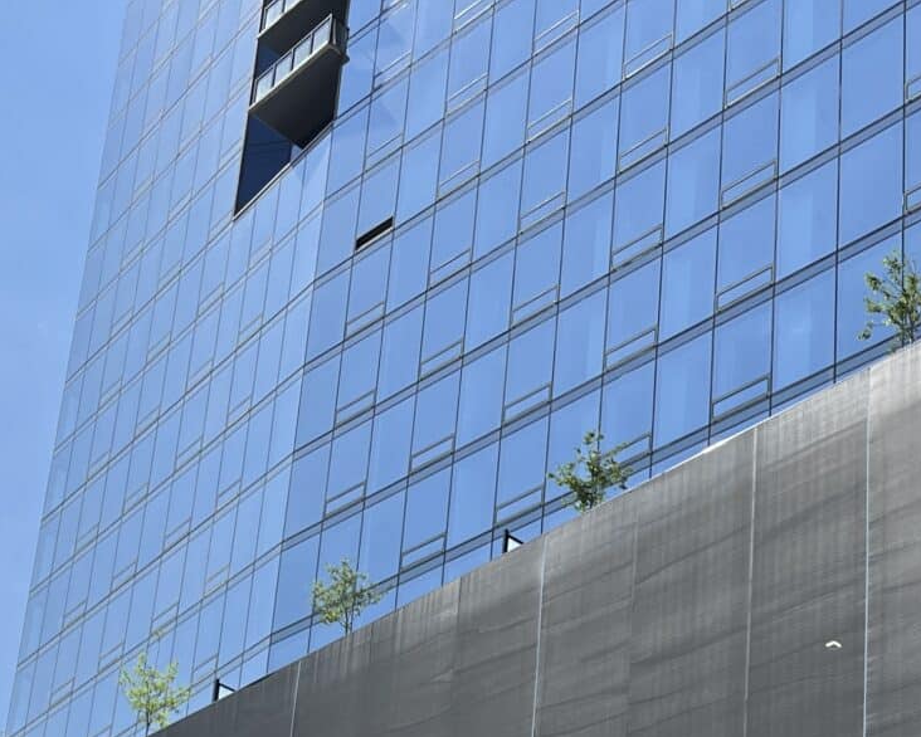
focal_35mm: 71
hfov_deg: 26.4
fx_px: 1936
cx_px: 682
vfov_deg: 19.8
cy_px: 965
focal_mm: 5.1
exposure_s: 1/2632
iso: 50
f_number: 1.6
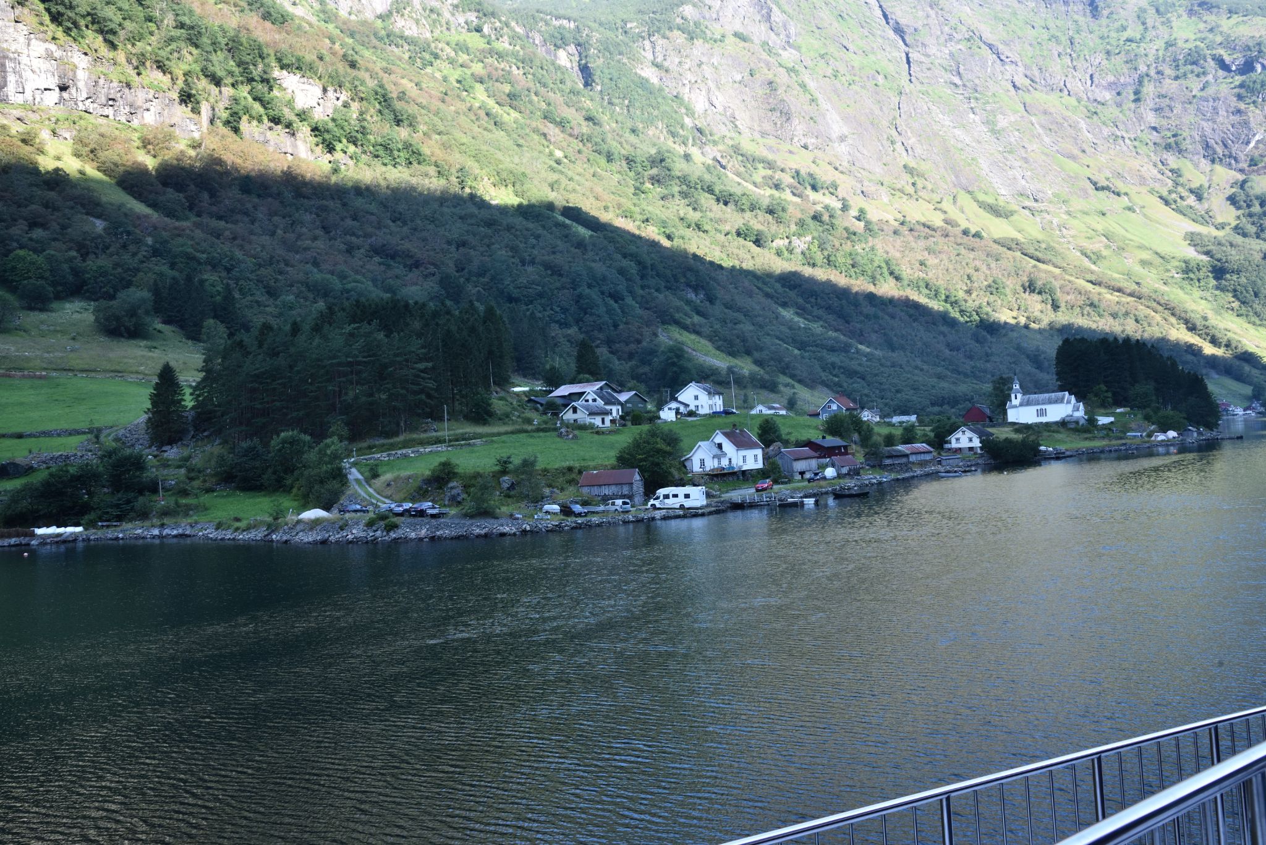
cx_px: 633
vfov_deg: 41.1
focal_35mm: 32
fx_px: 1126
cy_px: 422
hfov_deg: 58.7
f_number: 11
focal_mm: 32
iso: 1250
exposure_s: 1/200
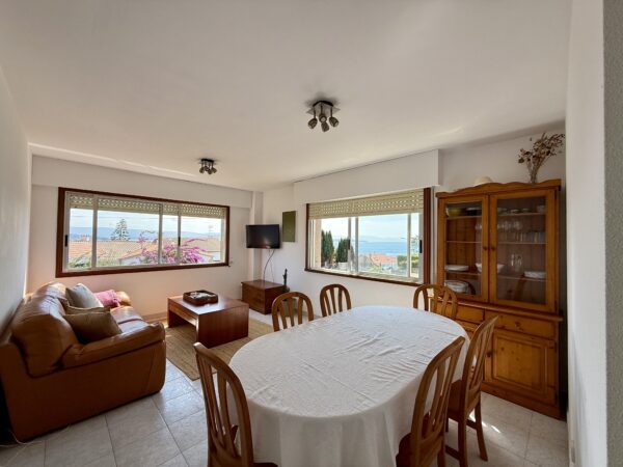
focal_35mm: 14
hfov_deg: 102.1
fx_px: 252
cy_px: 234
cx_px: 312
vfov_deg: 85.7
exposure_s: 1/411
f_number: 2.2
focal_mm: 2.22
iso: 50
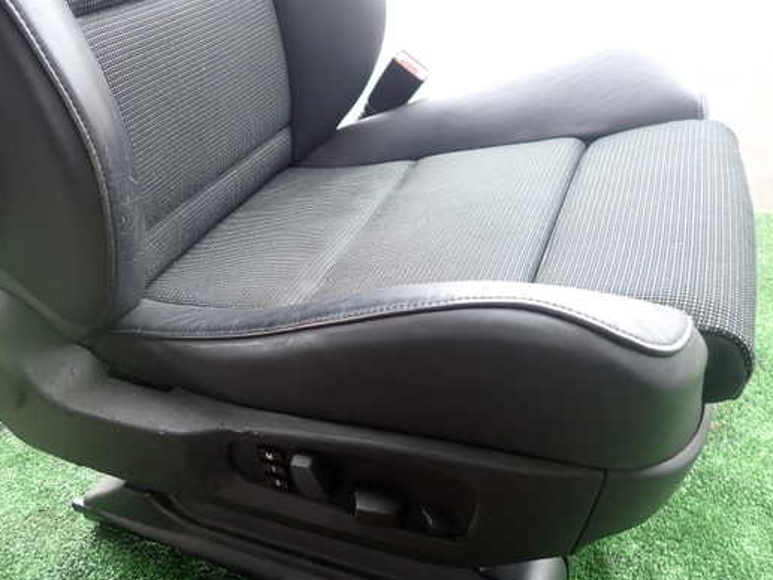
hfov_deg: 61.5
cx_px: 342
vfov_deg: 48.2
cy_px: 290
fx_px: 648
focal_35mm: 29
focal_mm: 4.5
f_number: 2
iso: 160
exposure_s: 1/125
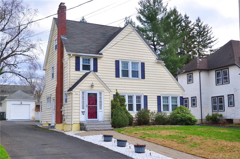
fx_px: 200
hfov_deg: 62.0
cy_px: 80
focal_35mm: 30
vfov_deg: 43.5
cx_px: 120
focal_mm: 20
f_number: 8
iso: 640
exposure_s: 1/500
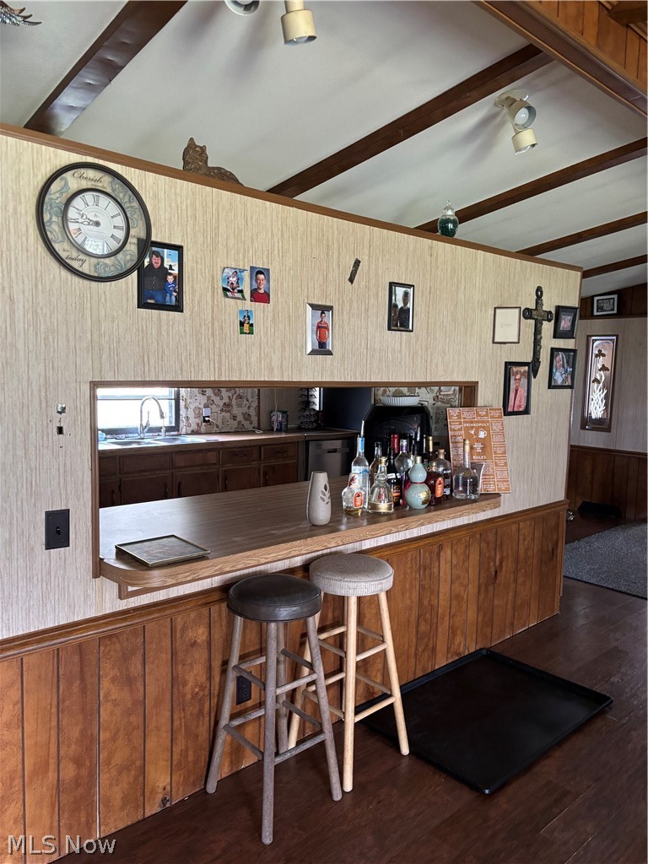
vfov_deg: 67.3
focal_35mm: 26
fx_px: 649
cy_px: 432
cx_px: 324
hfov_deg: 53.1
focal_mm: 5.96
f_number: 1.6
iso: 400
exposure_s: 1/60
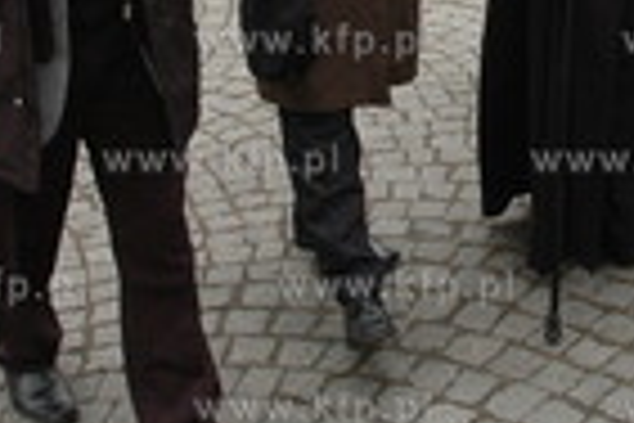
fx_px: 1275
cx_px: 553
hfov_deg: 27.1
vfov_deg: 18.2
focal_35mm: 72
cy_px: -22
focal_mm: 17
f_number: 5.6
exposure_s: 1/200
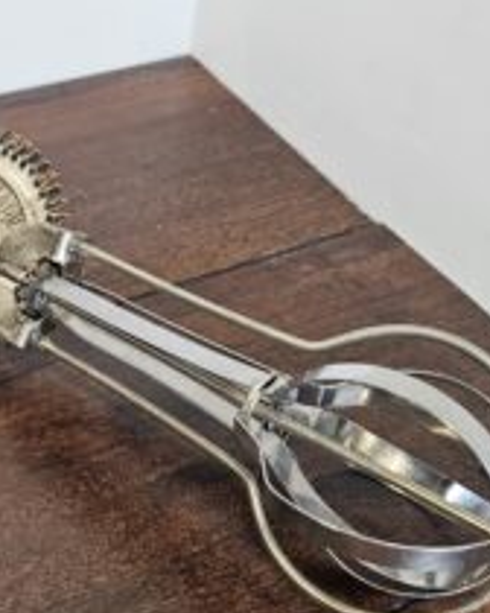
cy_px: 325
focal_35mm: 57
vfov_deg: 33.0
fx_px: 1033
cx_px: 111
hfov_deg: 26.3
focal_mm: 6.3
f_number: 1.7
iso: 250
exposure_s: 1/120
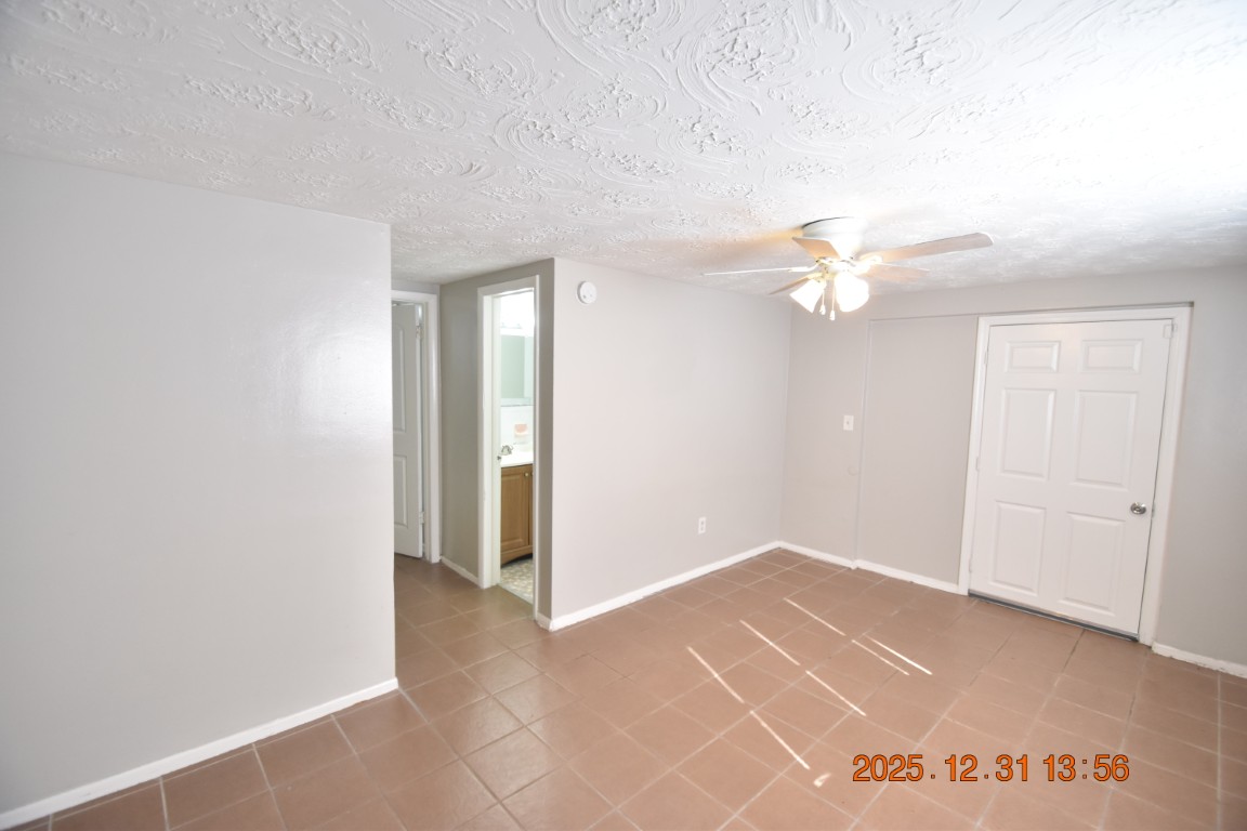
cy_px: 416
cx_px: 624
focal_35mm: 15
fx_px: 520
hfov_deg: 100.4
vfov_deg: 77.3
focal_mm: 10
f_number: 3.5
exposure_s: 1/90
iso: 800
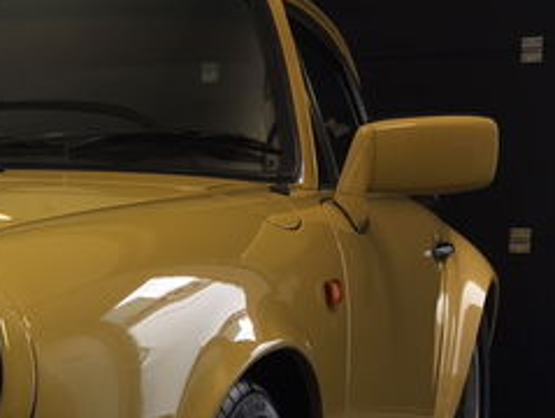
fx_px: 1493
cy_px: 439
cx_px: -290
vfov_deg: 15.6
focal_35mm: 93
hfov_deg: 18.5
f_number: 2.2
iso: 32
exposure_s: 1/50
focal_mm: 4.15
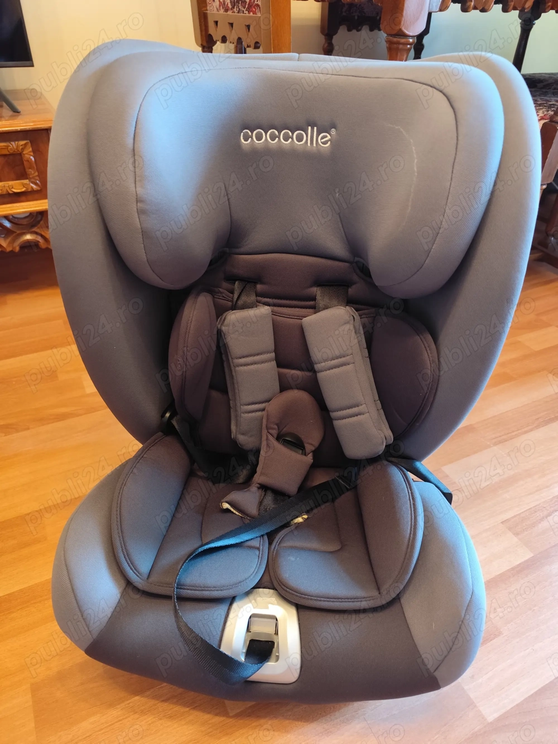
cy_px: 372
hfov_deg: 58.9
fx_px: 494
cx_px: 279
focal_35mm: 23
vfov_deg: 73.9
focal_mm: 6.19
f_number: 1.65
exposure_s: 1/24
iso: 1000
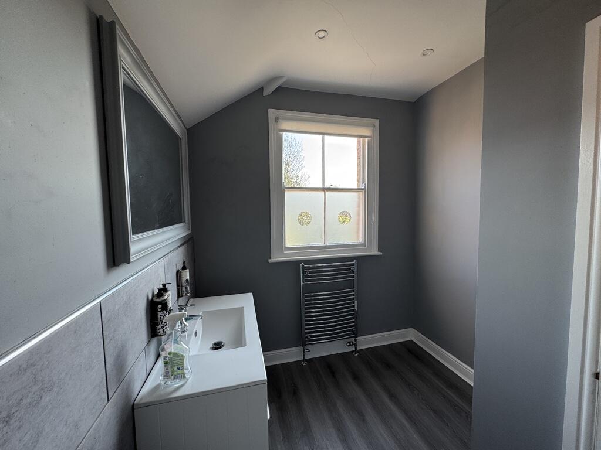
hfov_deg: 102.1
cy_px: 225
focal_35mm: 14
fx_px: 243
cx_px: 300
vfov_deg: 85.7
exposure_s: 1/99
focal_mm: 2.22
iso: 40
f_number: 2.2
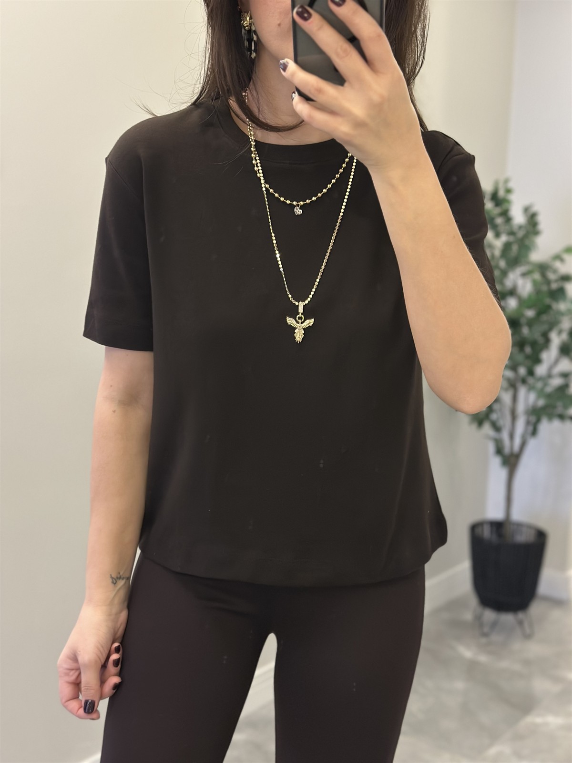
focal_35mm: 48
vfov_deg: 39.7
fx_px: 1058
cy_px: 382
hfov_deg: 30.3
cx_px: 286
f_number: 1.78
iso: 320
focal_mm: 6.86
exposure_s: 1/33
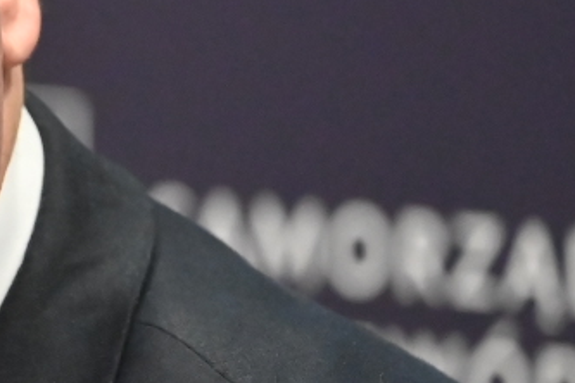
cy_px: 205
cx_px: -299
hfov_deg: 2.4
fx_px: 13975
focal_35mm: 875
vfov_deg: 1.6
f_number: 2.8
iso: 2800
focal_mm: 180
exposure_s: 1/400
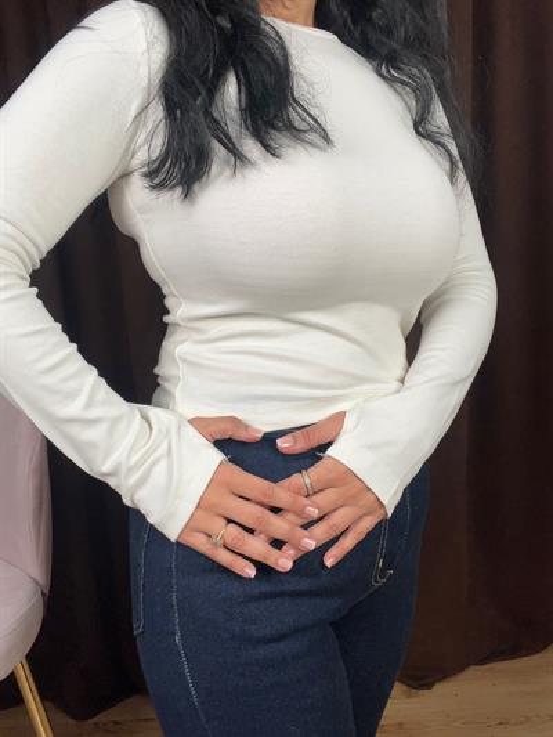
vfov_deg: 60.0
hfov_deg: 46.8
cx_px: 276
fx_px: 639
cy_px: 368
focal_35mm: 30
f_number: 2.2
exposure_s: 1/100
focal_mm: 2.71
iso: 32
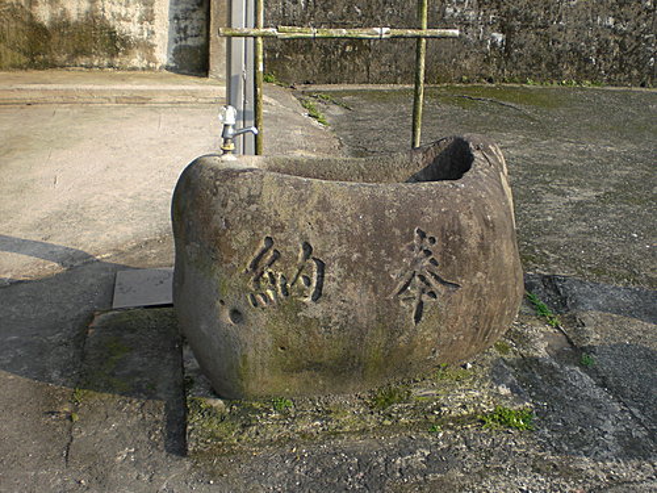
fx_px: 721
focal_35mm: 38
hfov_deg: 49.0
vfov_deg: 37.7
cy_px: 246
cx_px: 328
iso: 50
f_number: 3.1
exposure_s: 1/200
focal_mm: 6.3
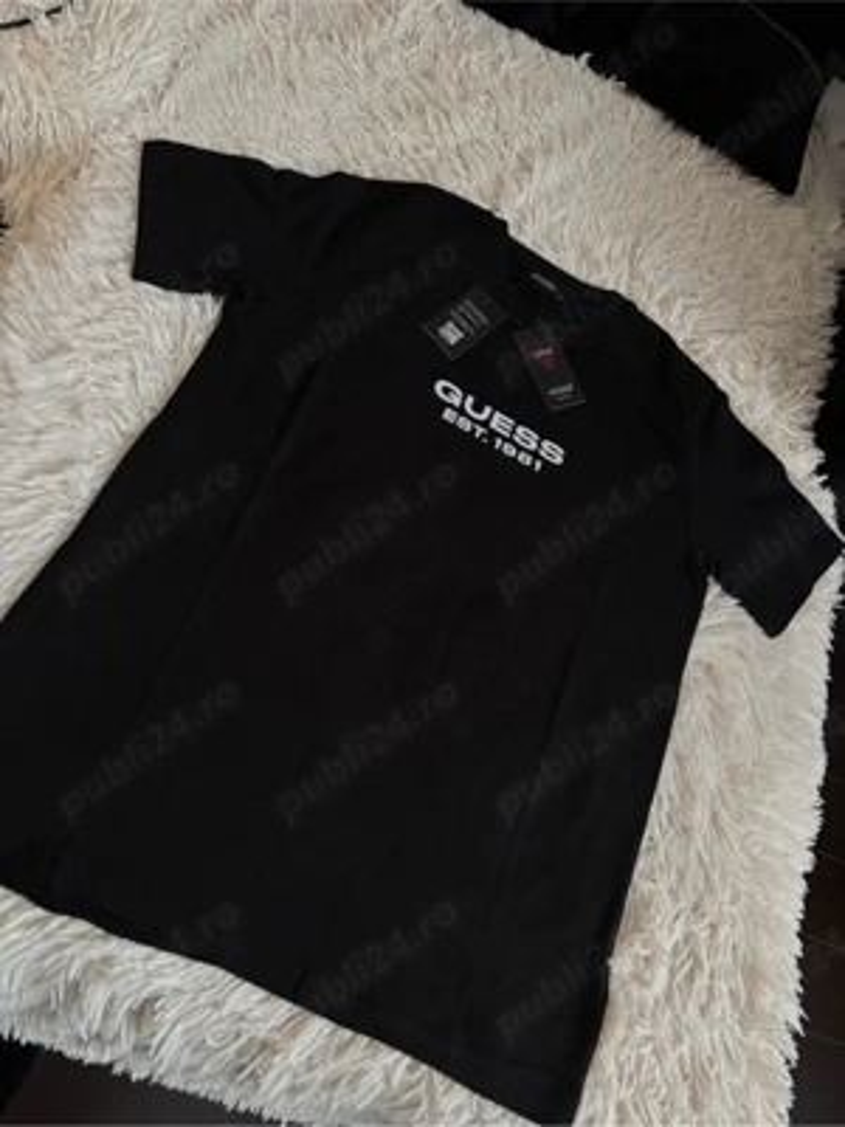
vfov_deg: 67.3
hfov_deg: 53.1
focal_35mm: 26
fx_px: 846
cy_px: 564
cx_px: 422
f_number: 1.6
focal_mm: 5.96
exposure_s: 1/50
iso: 320
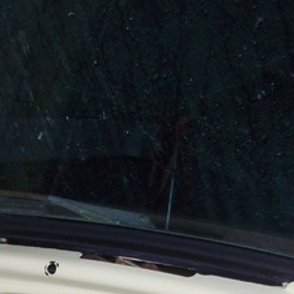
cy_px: 325
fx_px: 1086
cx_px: 20
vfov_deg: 15.0
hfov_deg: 15.2
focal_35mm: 113
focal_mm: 6
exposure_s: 1/64
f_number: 2.7
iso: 80
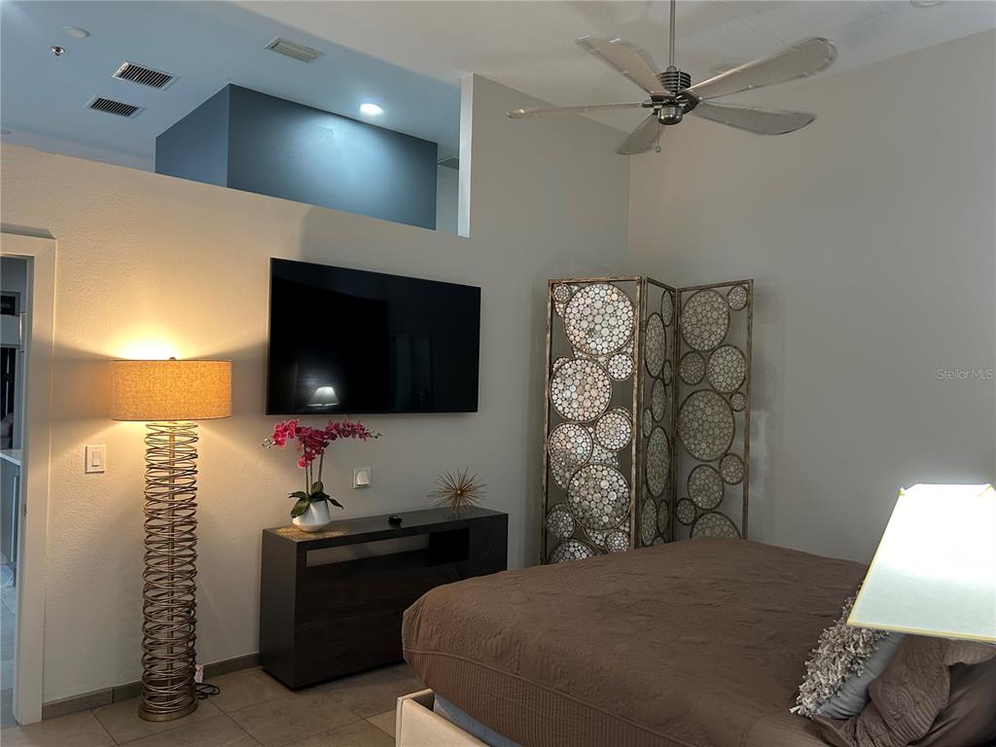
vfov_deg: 53.1
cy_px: 374
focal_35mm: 26
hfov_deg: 67.3
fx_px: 748
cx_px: 498
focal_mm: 5.7
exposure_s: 1/120
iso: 125
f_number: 1.5
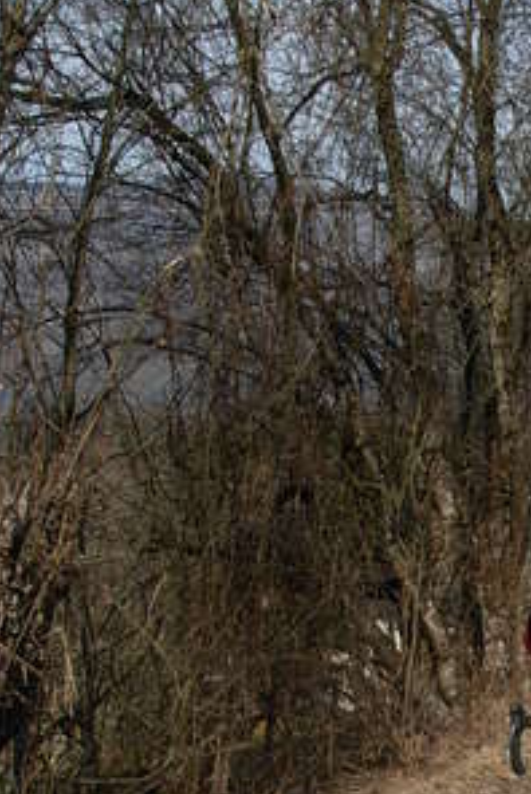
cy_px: 767
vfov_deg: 24.3
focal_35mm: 80
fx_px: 1766
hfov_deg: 16.5
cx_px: 598
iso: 79
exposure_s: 1/542
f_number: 4.9
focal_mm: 6.3
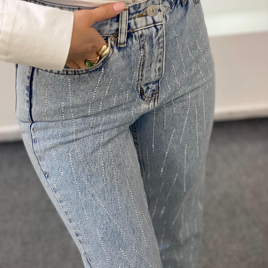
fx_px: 543
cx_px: 133
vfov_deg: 27.7
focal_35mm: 62
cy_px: 121
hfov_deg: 27.7
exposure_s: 1/100
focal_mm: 6
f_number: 2
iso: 125
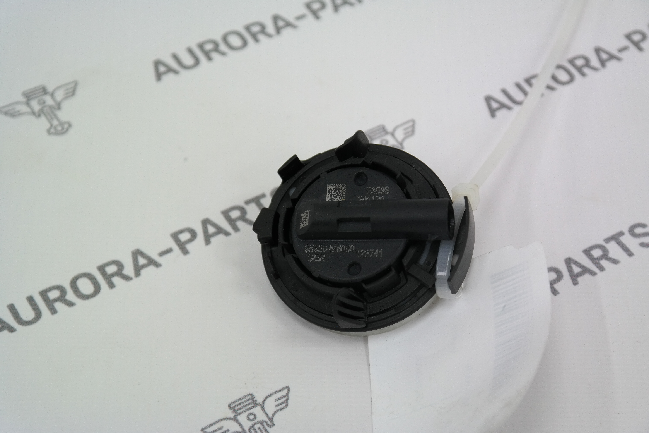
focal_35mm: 84
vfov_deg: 16.3
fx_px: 1514
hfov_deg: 24.2
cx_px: 324
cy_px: 216
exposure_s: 1/80
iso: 400
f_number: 5.6
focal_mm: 55
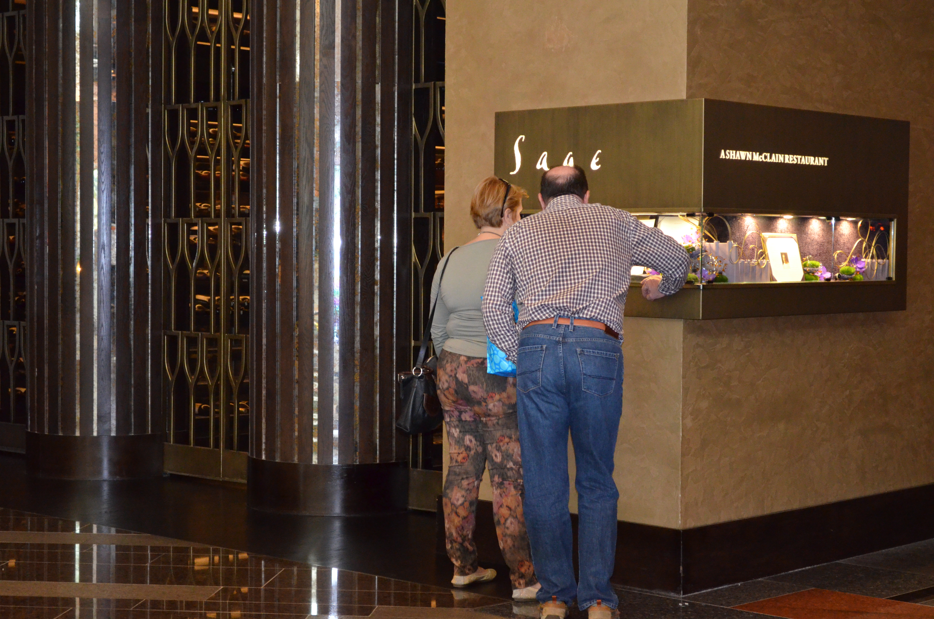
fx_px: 1864
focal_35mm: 72
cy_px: 310
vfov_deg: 18.8
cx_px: 467
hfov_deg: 28.1
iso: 3200
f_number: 5.3
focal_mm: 48
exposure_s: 1/60
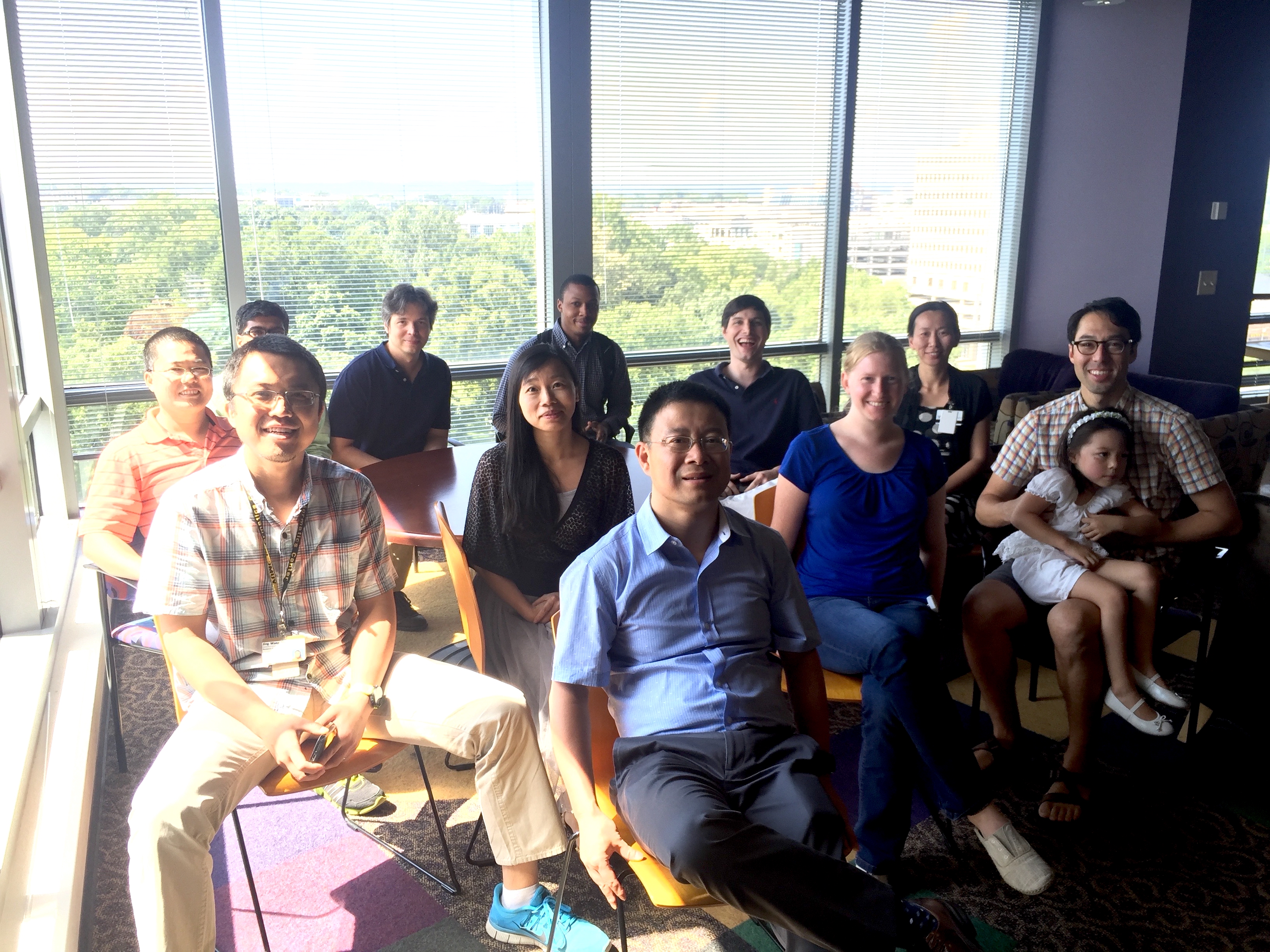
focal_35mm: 29
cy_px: 476
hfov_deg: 61.7
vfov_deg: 48.2
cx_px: 635
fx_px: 1064
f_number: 2.2
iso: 32
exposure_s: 1/144
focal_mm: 4.15
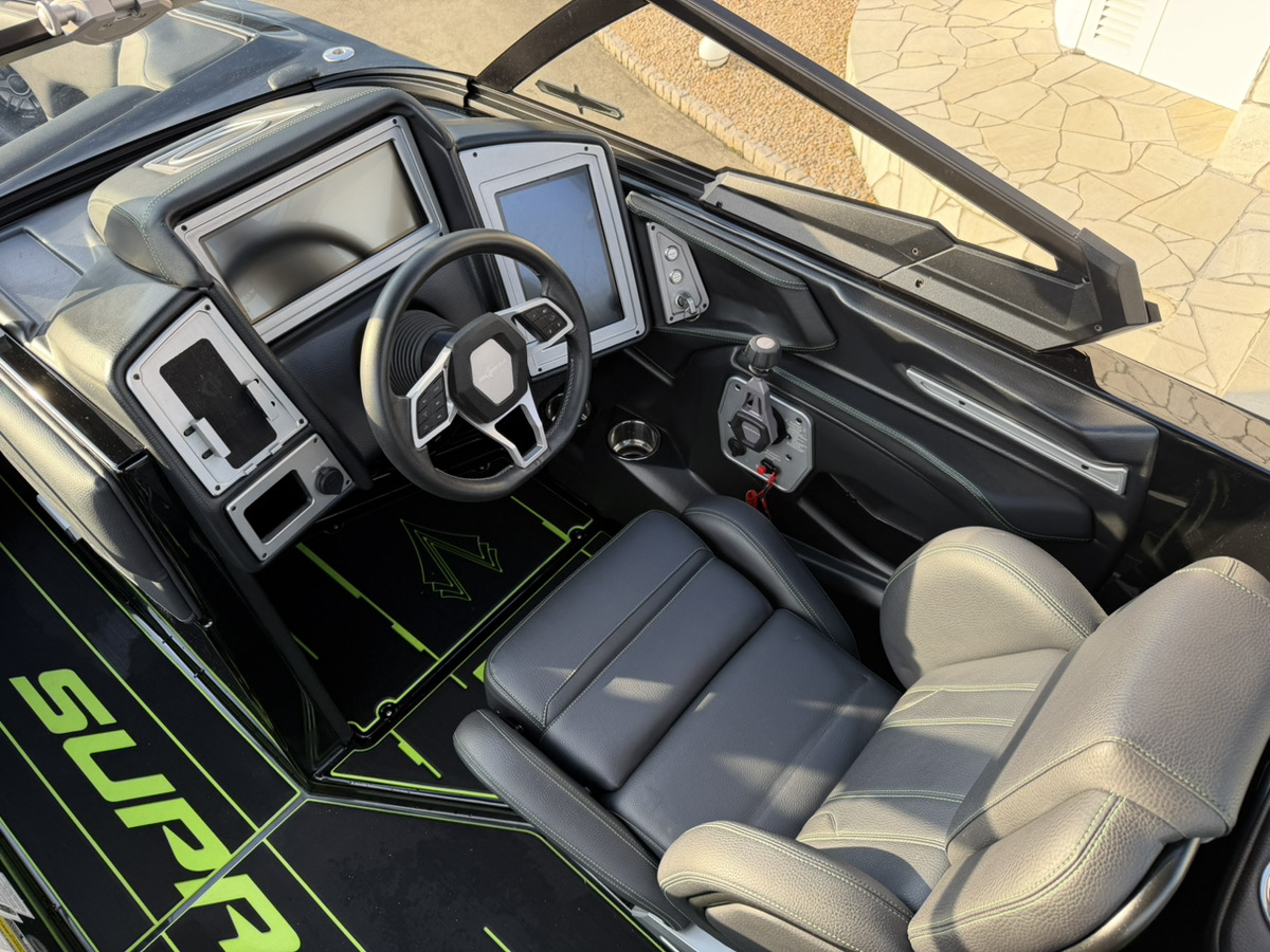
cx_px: 635
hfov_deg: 71.6
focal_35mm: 24
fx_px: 881
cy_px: 476
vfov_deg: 56.8
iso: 80
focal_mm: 6.76
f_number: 1.78
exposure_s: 1/290
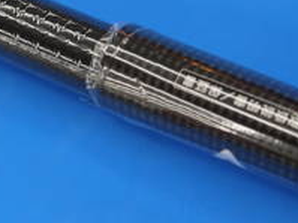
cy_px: -27
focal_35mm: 135
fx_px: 1161
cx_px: 4
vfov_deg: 10.8
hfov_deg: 14.4
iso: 160
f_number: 4.3
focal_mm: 21
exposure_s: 1/80
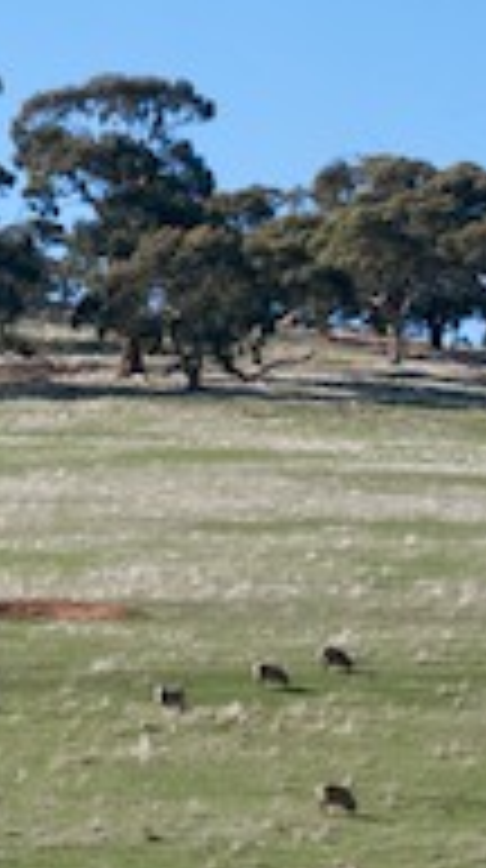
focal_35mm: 220
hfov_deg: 5.5
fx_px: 5052
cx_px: -180
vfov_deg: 9.8
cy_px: 409
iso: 320
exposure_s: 1/400
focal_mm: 45
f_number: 10
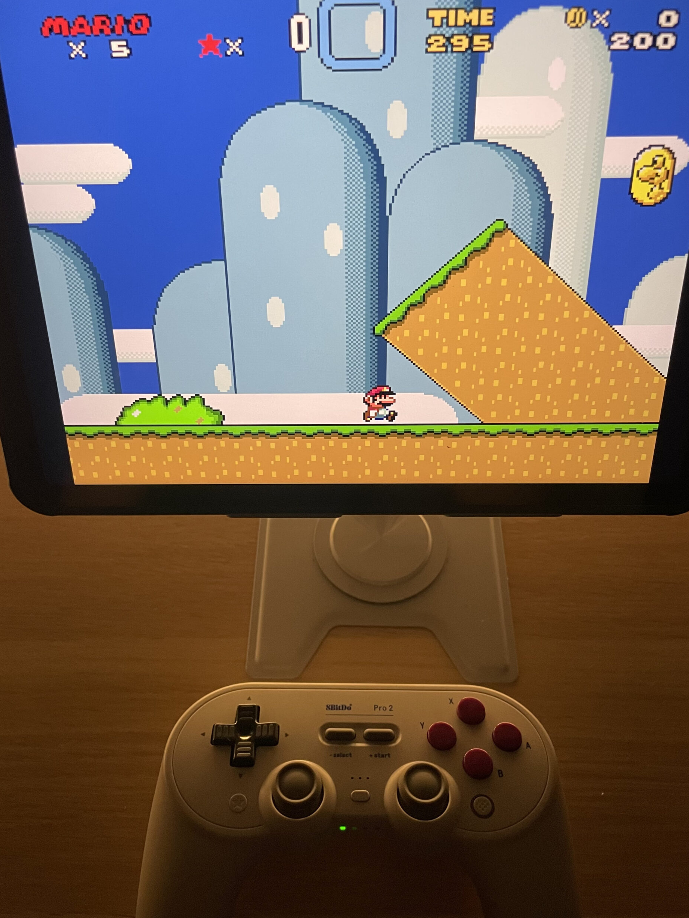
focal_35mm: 27
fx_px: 716
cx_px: 339
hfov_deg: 51.4
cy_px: 470
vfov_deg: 65.3
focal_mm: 4.2
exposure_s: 1/50
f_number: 1.6
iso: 320
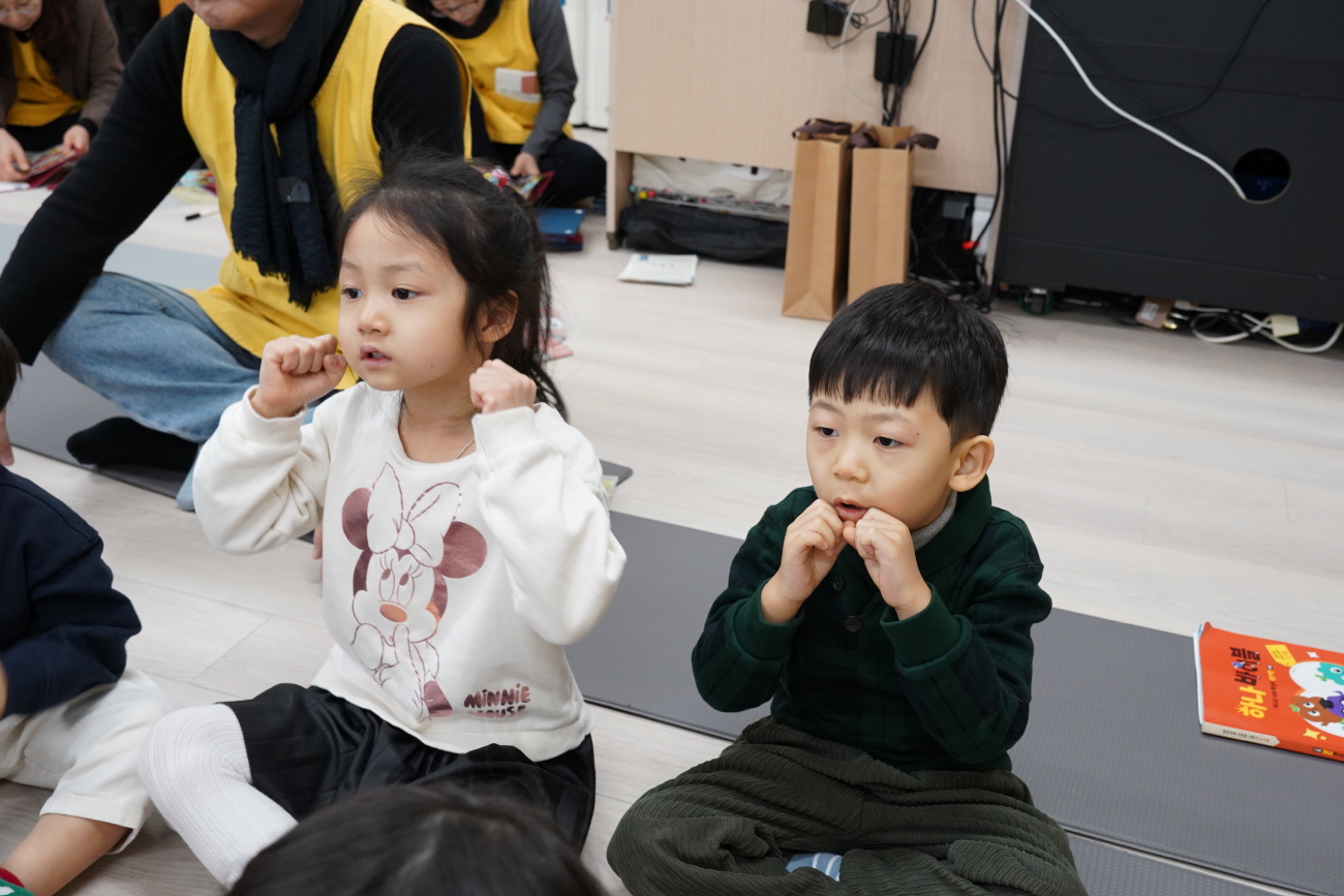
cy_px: 448
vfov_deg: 36.9
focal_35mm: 36
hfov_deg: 53.1
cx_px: 672
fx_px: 1344
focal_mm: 36
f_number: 7.1
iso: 2500
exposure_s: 1/50
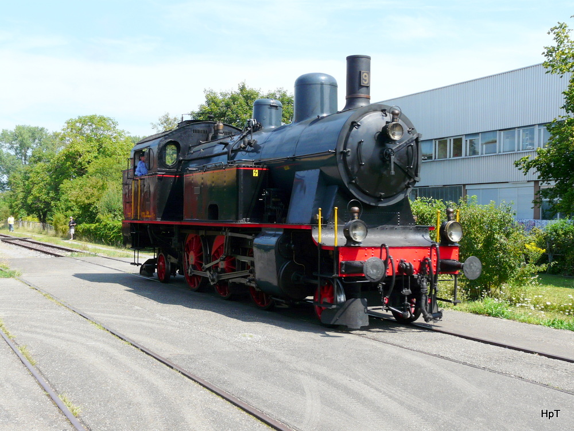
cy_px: 216
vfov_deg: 31.5
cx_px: 287
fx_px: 763
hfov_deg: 41.2
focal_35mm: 46
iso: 100
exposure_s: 1/250
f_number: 5.6
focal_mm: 7.5
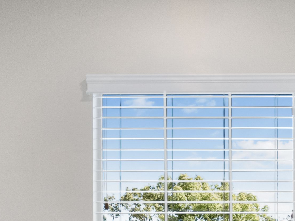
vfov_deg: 22.9
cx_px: 196
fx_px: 494
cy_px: 274
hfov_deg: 33.0
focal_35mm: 58
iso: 1600
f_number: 7.1
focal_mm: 7
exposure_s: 1/60
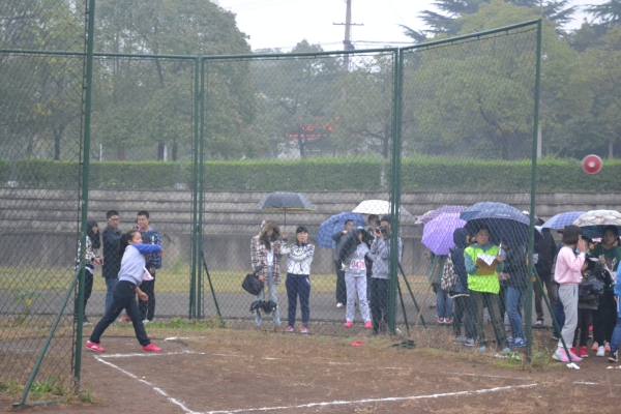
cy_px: 207
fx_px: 1345
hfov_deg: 26.0
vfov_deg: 17.5
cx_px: 310
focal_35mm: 78
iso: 3200
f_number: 5.6
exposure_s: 1/320
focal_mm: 52
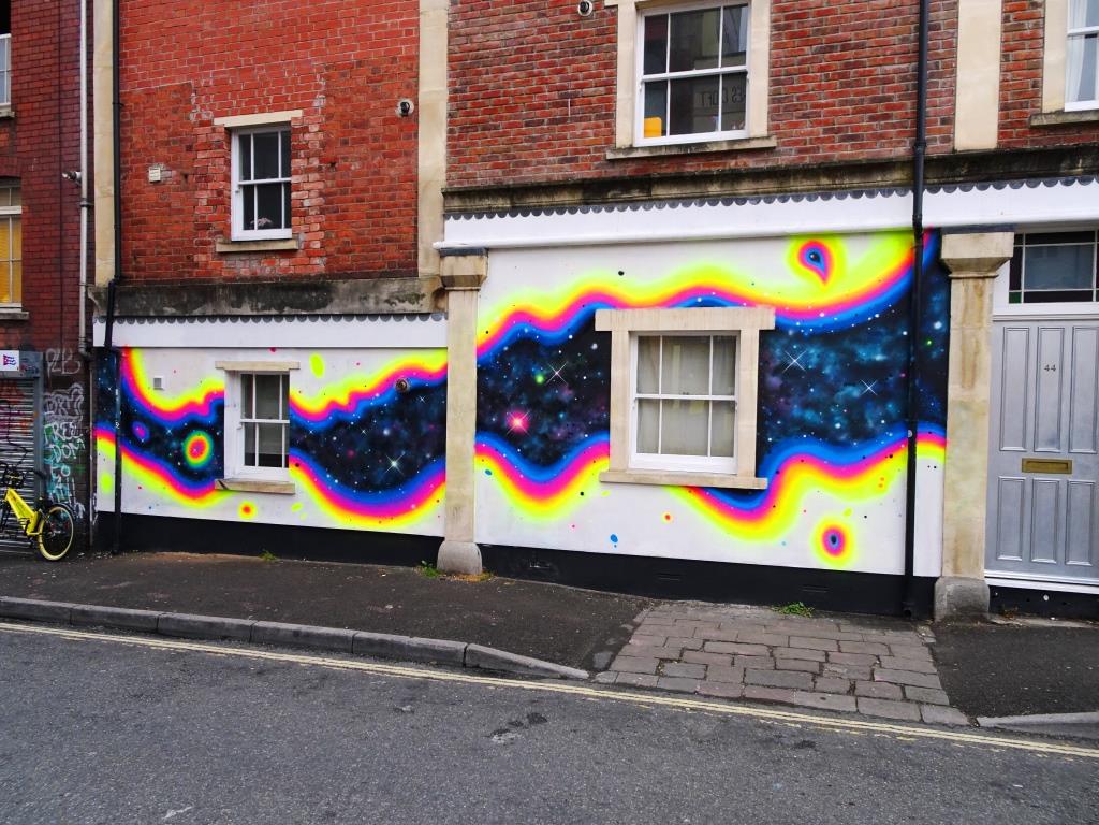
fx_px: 762
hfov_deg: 71.6
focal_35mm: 24
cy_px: 412
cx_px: 550
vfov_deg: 56.8
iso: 80
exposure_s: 1/160
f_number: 3.5
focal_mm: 4.1
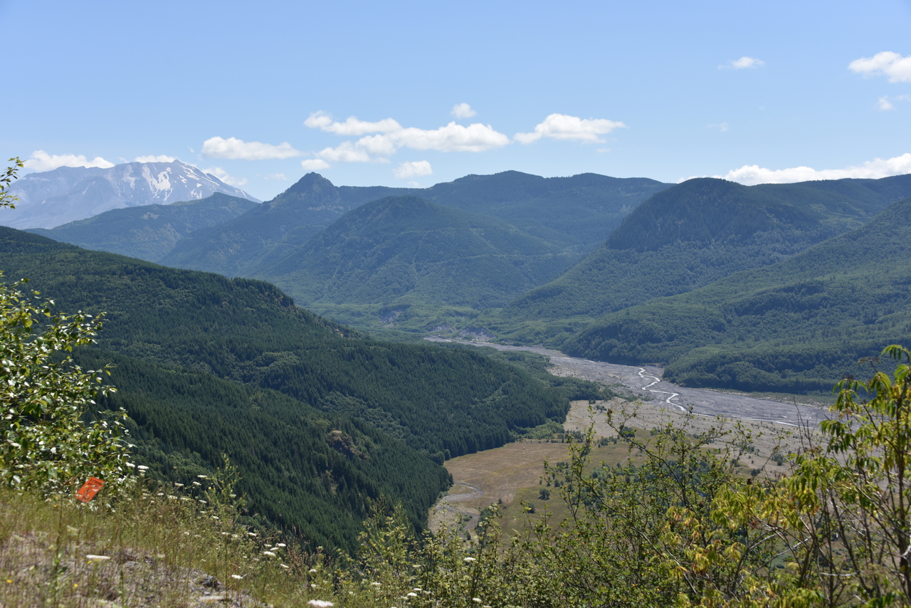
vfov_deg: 29.9
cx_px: 456
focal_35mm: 45
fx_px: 1139
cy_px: 304
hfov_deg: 43.6
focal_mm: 45
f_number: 9
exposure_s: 1/320
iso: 100
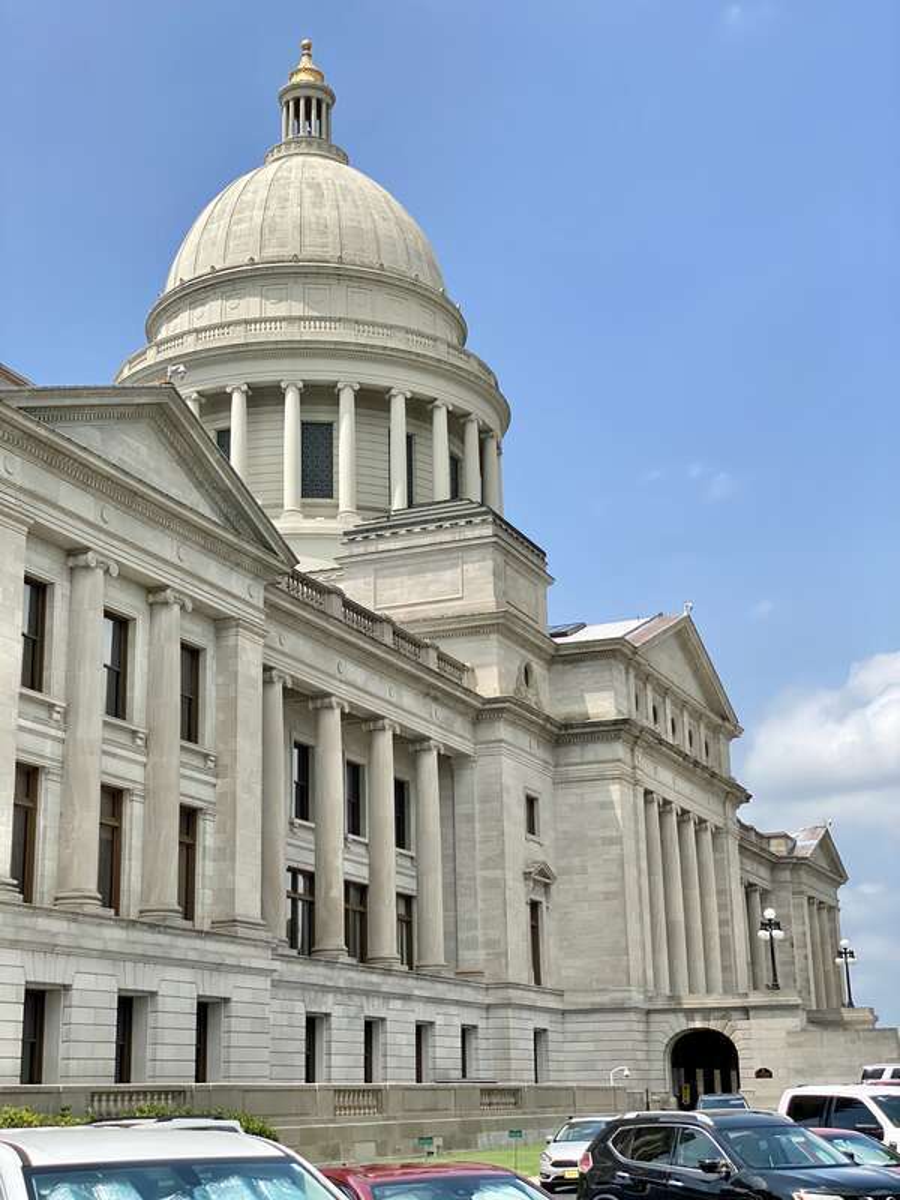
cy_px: 600
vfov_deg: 36.8
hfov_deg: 28.0
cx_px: 450
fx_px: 1803
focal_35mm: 52
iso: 20
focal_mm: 6
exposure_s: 1/2398
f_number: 2
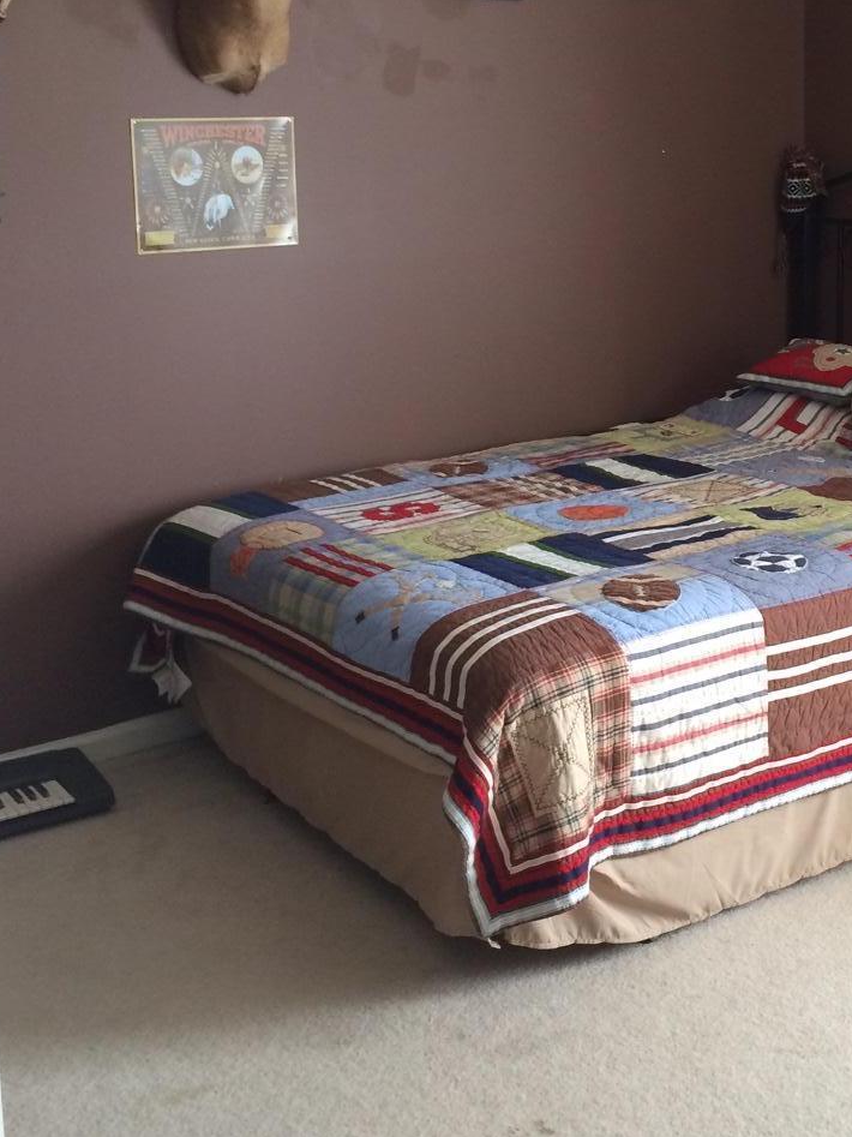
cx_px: 677
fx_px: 1641
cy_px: 324
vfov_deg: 37.5
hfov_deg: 28.5
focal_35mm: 50
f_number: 2.2
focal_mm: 4.15
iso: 100
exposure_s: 1/30
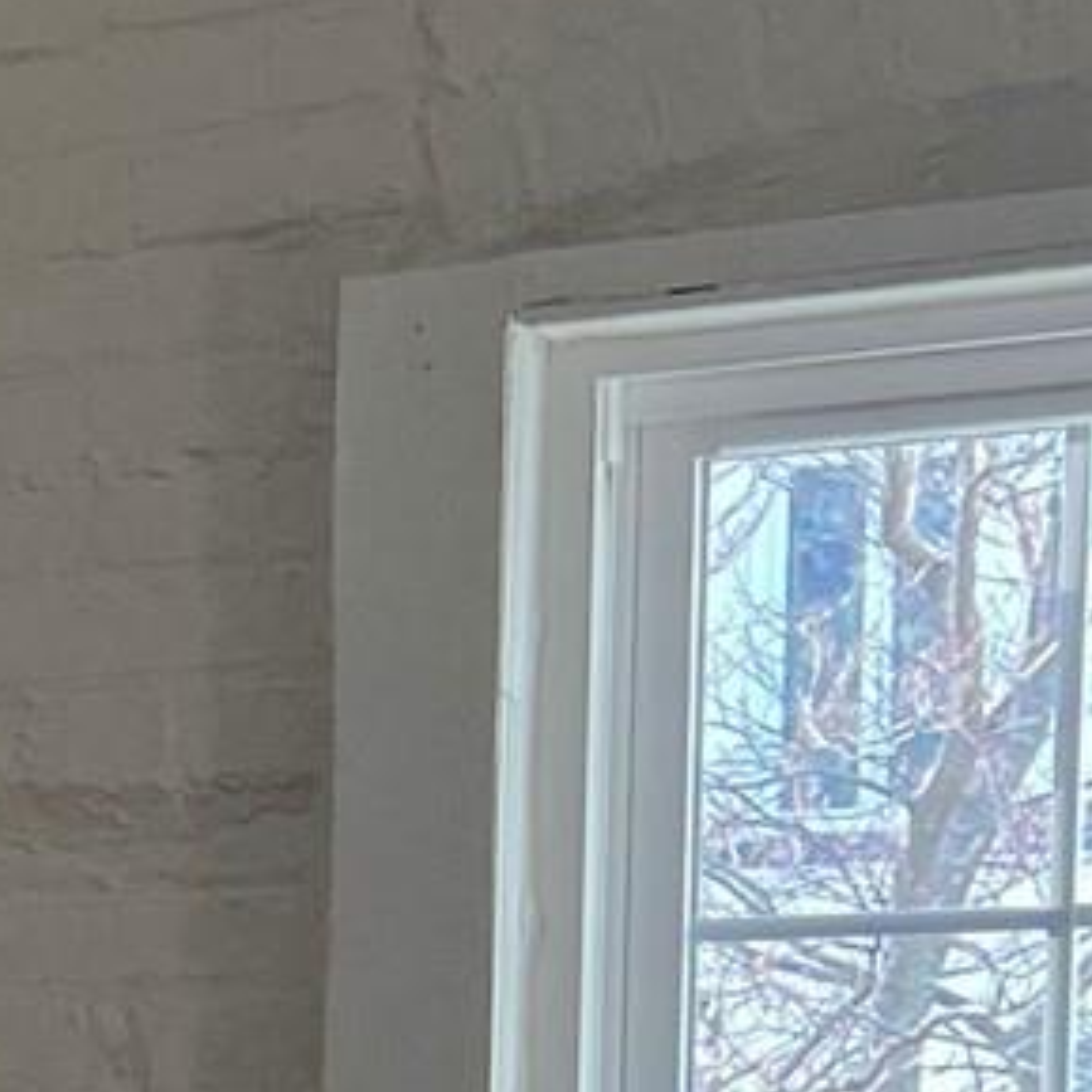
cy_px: 1761
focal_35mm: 163
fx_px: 5818
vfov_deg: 10.3
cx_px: -1806
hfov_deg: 9.2
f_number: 1.5
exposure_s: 1/60
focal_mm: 5.7
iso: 64
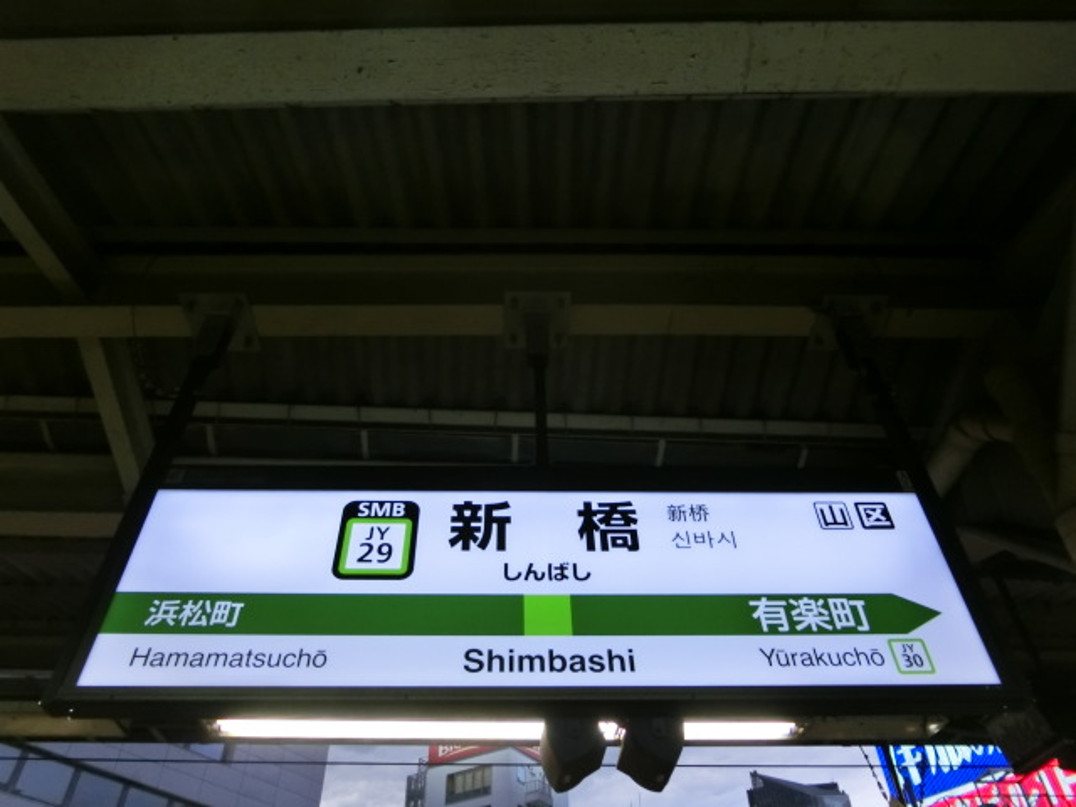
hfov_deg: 69.4
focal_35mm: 25
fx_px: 777
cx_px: 538
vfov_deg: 54.9
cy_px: 404
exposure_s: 1/125
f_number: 3.5
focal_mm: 4.5
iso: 200
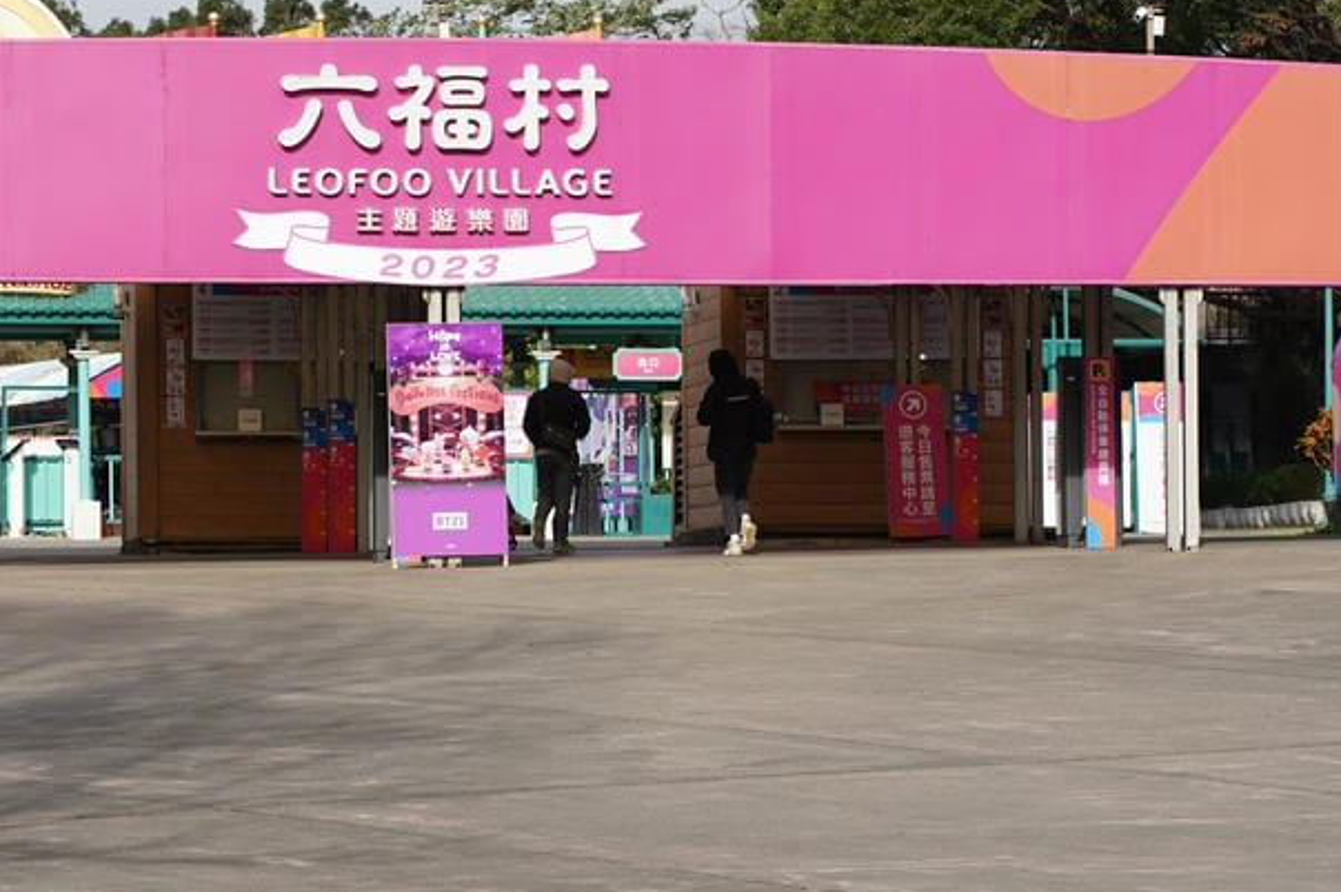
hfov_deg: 12.1
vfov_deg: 8.1
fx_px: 6292
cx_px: 409
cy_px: 233
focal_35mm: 169
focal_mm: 85
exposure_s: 1/640
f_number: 5
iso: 100
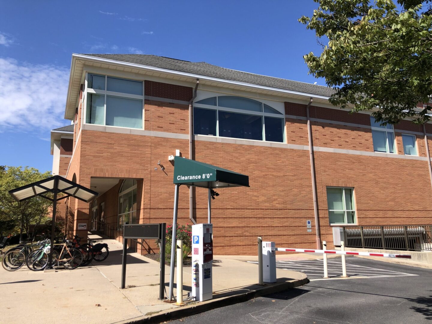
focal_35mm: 28
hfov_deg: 63.4
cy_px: 162
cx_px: 216
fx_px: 349
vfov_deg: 49.7
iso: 20
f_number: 1.8
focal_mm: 4
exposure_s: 1/1656
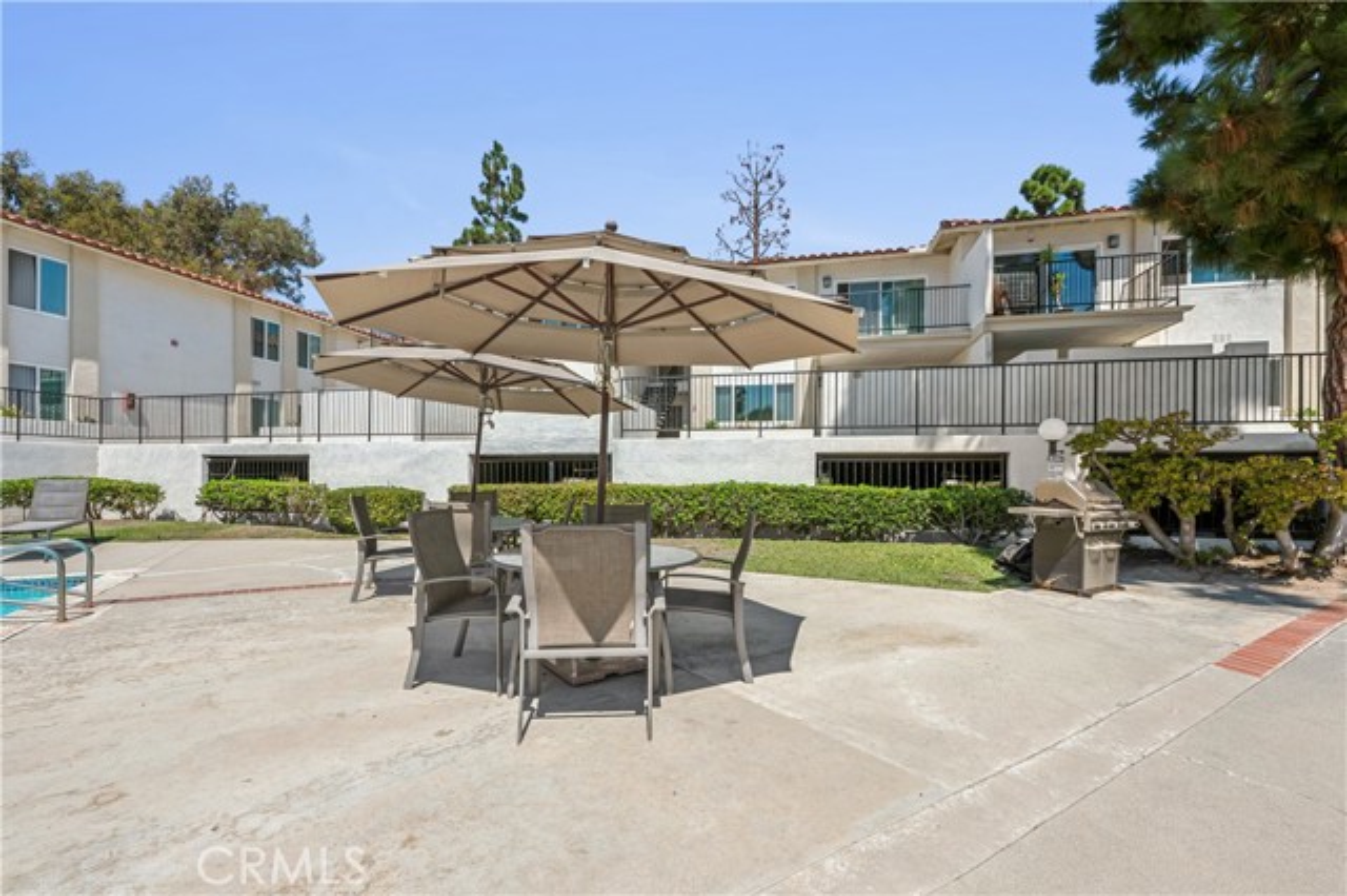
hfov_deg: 104.3
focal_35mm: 14
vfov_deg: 81.1
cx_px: 674
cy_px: 448
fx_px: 524
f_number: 10
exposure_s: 1/250
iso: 100
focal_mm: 14
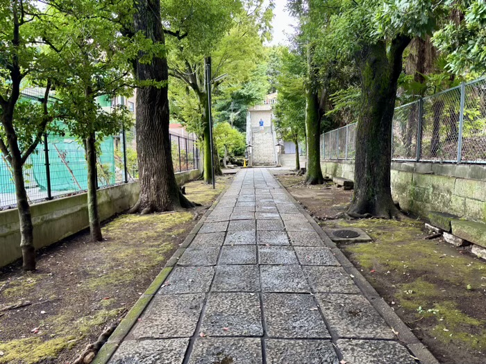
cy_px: 182
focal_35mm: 26
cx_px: 243
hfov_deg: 67.3
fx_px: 365
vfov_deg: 53.1
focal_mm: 5.96
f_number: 1.6
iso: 50
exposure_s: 1/121
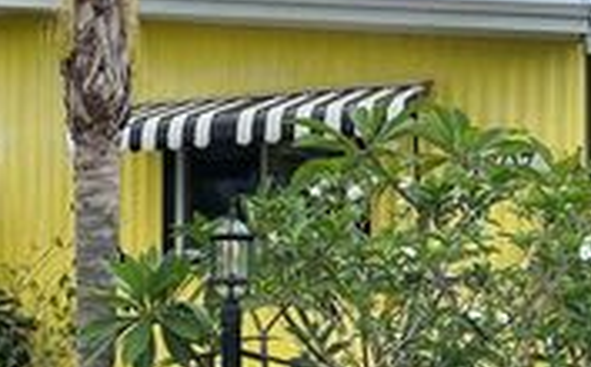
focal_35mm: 78
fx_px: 1254
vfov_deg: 16.5
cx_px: -40
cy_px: 312
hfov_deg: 24.9
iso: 50
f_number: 1.5
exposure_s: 1/894
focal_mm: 5.7
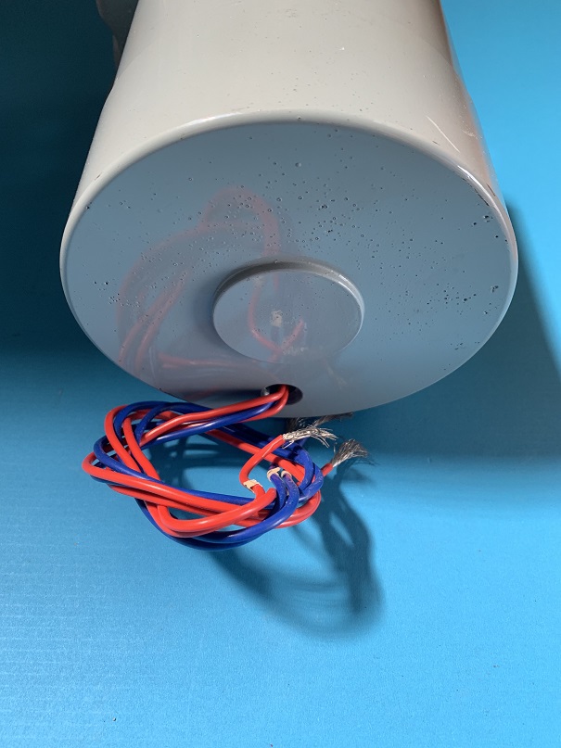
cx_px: 280
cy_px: 374
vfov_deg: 67.3
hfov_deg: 53.1
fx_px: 562
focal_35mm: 26
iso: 100
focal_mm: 4.25
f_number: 1.8
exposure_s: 1/99
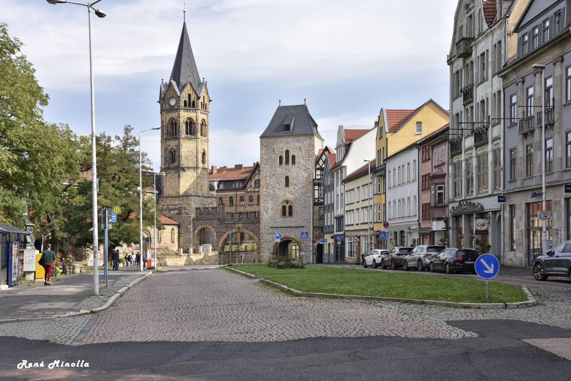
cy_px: 190
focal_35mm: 46
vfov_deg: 28.9
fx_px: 737
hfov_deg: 42.3
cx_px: 286
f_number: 9
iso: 200
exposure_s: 1/320
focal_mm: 31
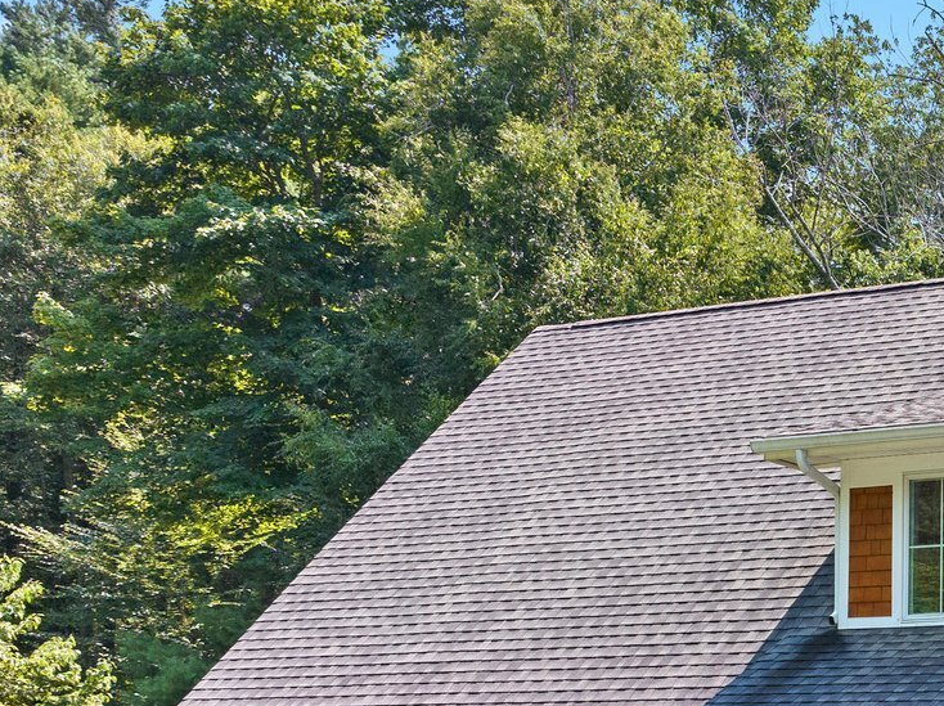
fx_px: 1825
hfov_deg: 25.2
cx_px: 1214
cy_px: 763
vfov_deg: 20.9
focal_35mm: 67
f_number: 5.6
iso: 400
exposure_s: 1/60
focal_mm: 12.29
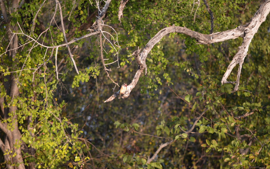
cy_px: 83
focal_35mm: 459
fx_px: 3377
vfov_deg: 2.9
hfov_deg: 4.6
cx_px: 135
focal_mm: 300
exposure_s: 1/500
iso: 400
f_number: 5.6
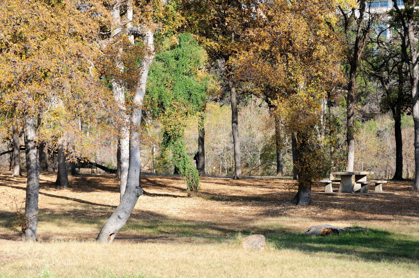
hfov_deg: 22.6
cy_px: 139
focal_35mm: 90
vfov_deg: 15.2
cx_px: 210
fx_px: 1046
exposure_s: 1/250
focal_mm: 60
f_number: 8
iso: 200
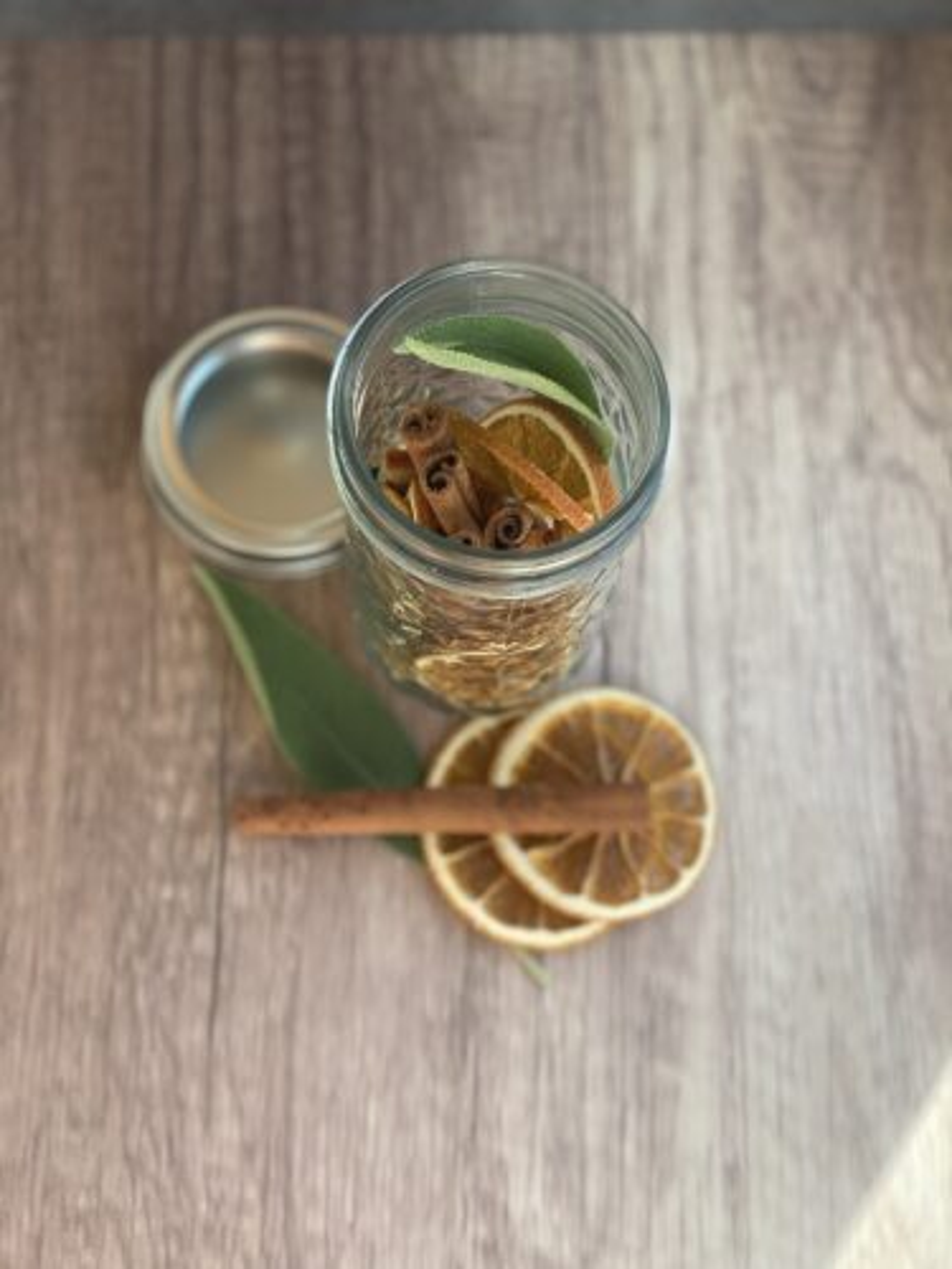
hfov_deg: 28.0
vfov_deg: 36.8
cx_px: 476
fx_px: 1907
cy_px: 634
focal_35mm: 52
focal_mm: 6
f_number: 2
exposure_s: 1/122
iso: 50
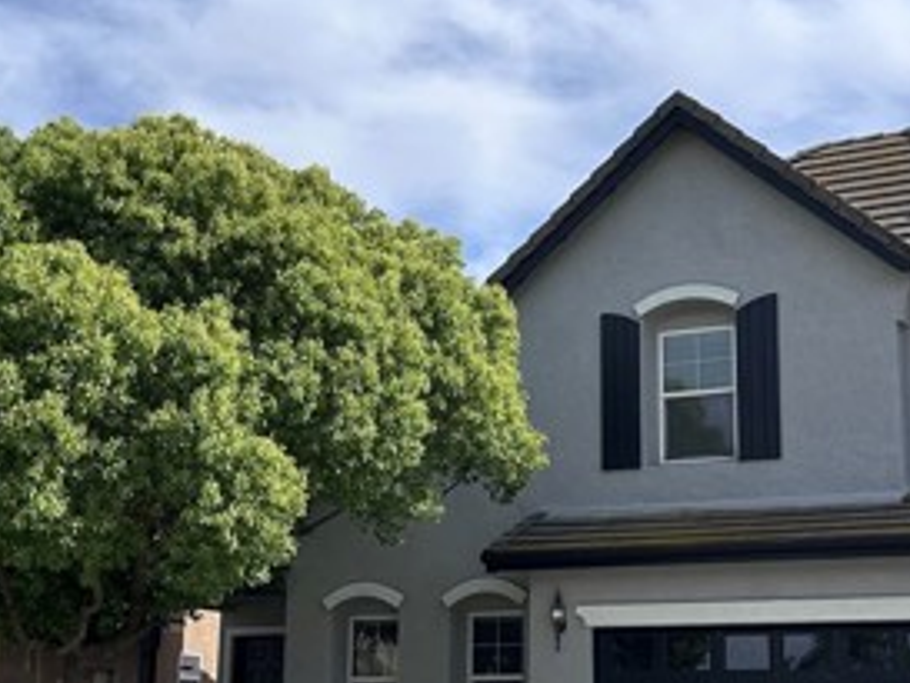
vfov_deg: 24.0
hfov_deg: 31.6
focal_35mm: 61
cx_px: 510
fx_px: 1604
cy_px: 416
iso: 50
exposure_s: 1/6211
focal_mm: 5.7
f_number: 1.5
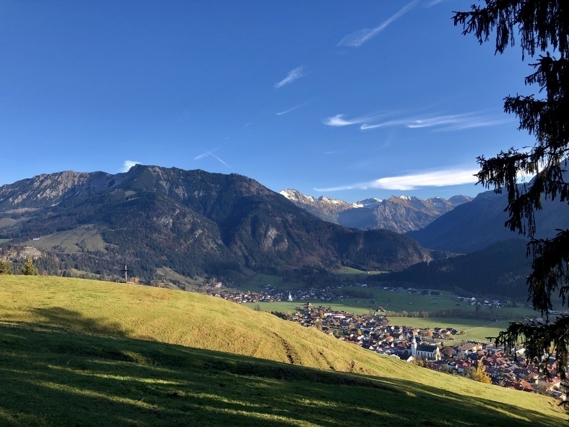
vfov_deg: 49.7
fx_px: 460
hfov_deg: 63.4
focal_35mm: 28
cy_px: 214
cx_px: 284
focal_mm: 3.99
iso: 20
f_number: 1.8
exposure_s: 1/762
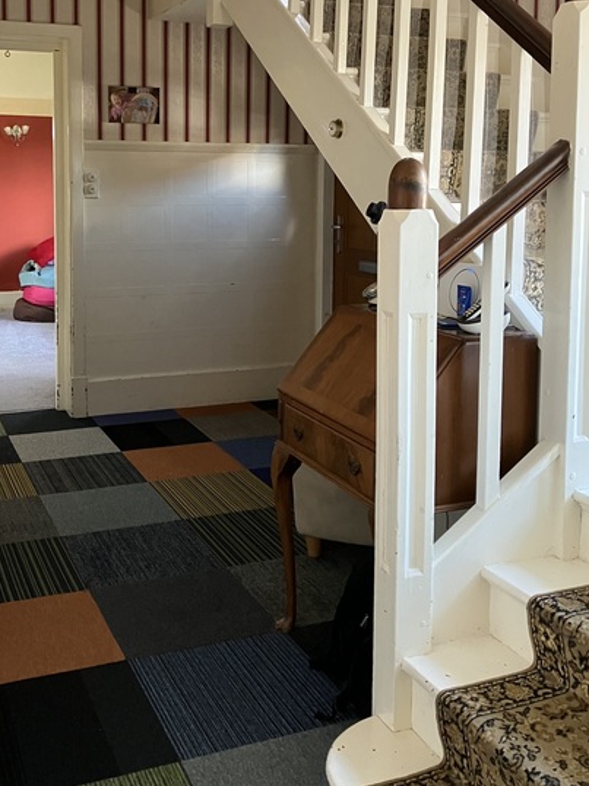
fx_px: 908
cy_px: 270
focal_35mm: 40
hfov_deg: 35.7
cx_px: 222
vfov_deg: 46.2
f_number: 1.8
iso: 320
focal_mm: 3.99
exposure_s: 1/60
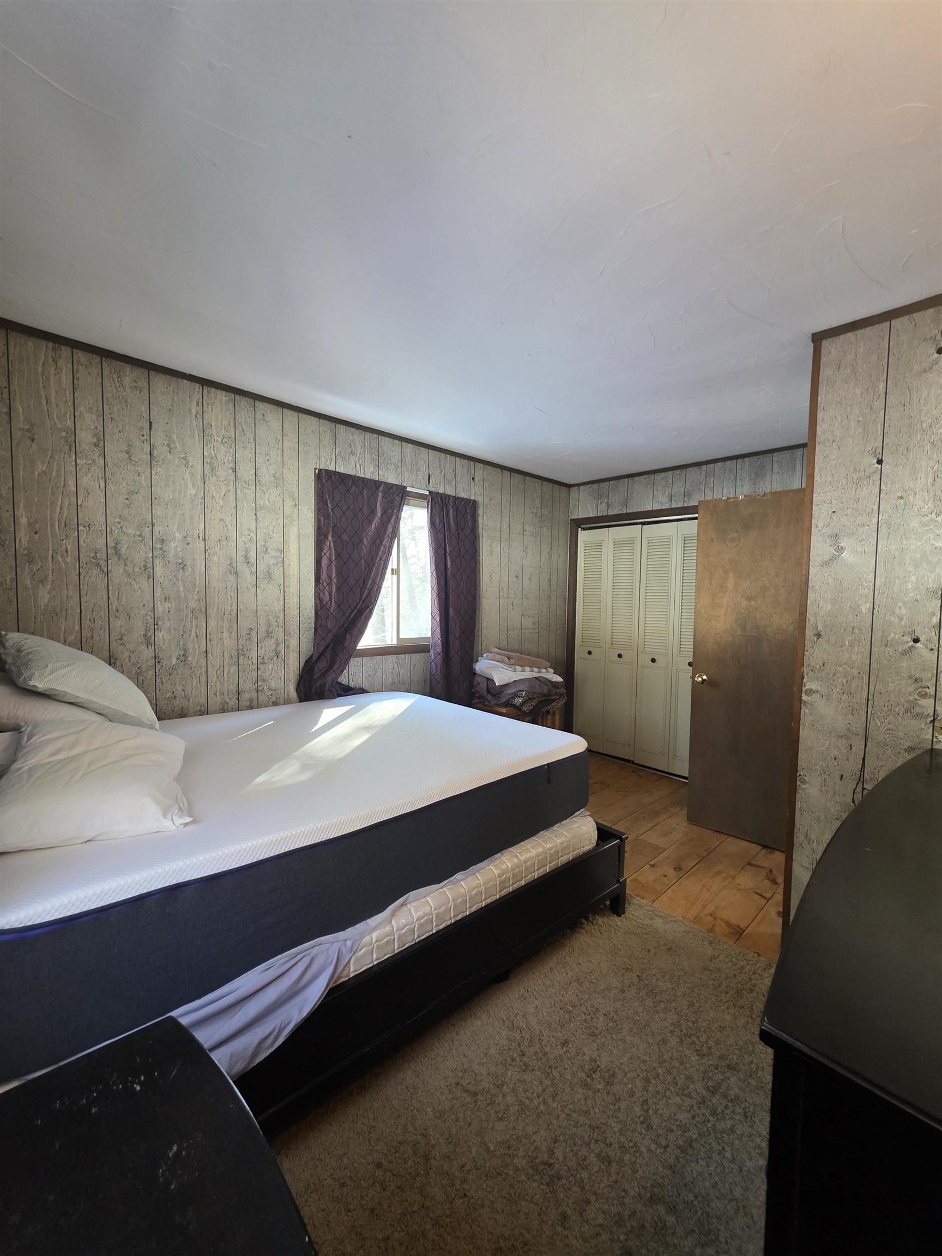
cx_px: 471
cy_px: 628
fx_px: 472
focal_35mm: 13
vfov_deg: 106.2
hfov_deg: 89.9
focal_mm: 2.2
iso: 250
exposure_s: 1/60
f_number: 1.9
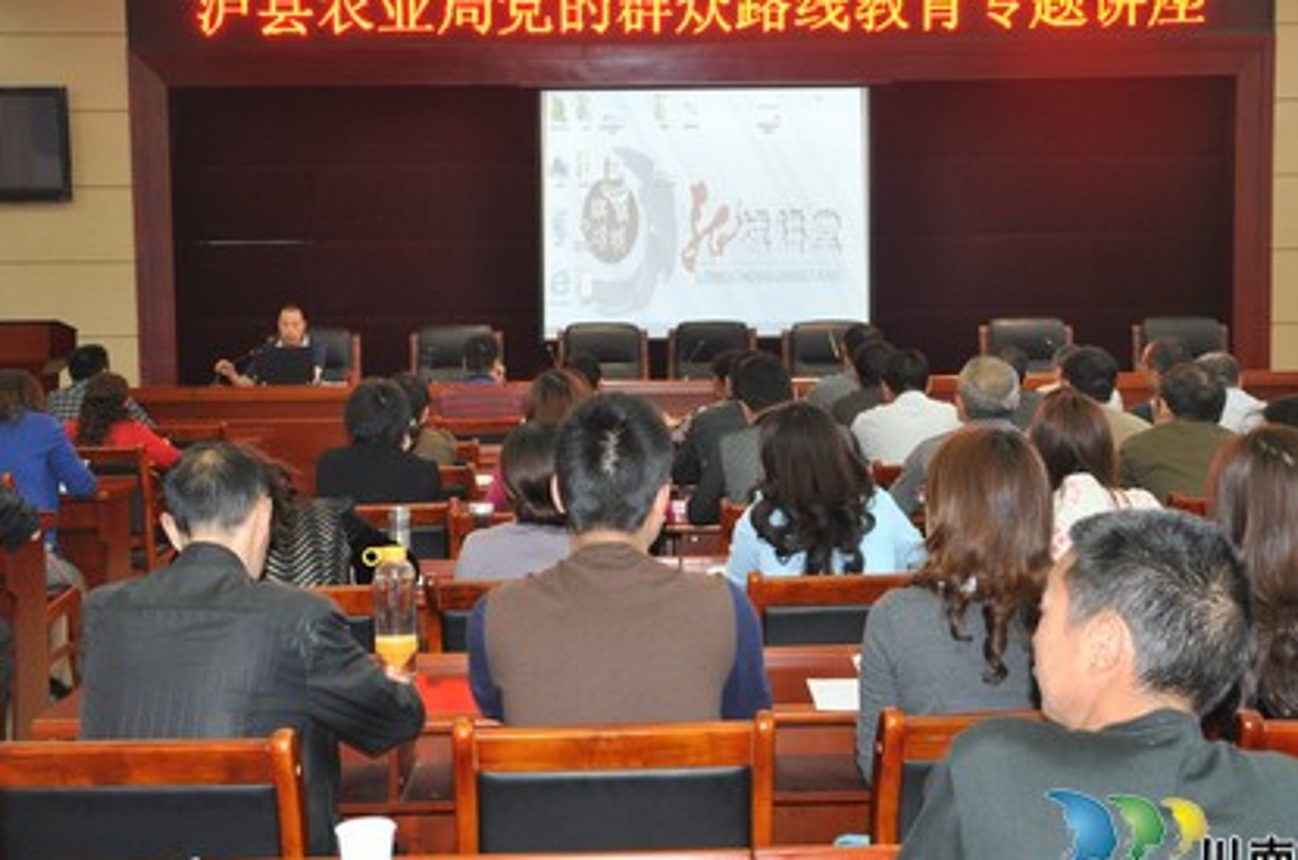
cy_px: 410
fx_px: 1691
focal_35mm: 47
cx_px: 660
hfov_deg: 42.0
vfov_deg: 28.5
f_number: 4
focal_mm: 26
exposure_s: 1/60
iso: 800
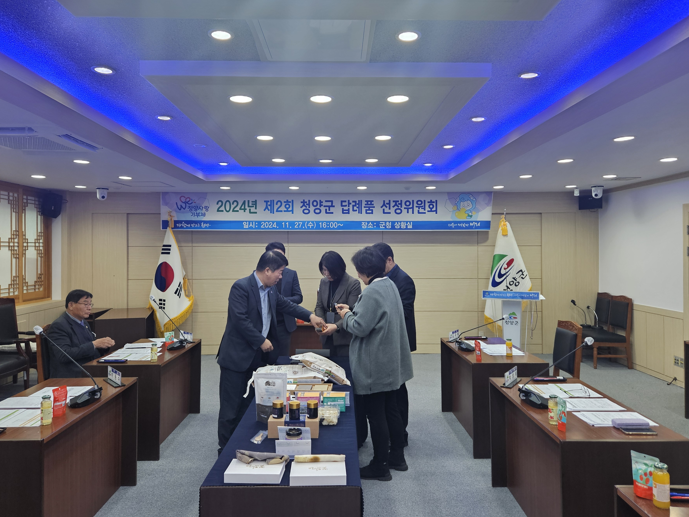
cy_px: 249
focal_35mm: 26
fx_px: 518
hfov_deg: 67.3
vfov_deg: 53.1
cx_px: 341
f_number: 1.8
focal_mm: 5.4
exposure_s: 1/120
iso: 160
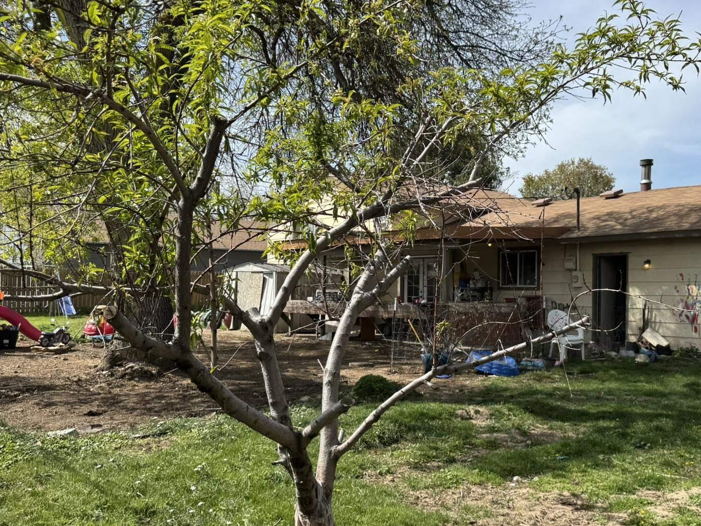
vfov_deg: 39.6
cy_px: 292
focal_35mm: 36
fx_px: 729
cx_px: 415
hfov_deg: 51.1
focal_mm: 6.76
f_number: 1.78
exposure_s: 1/3096
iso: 80
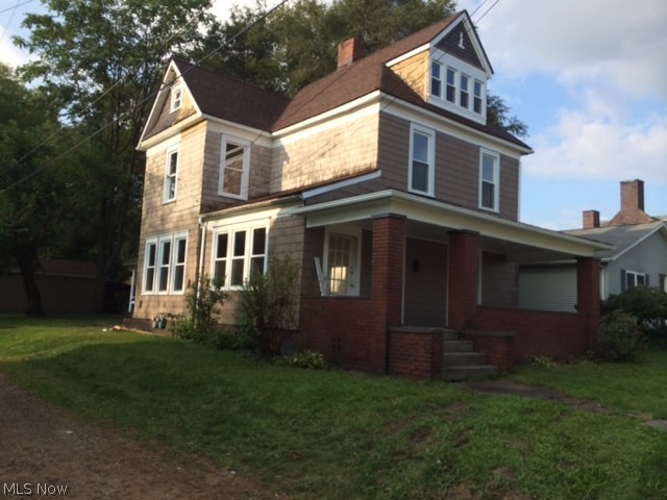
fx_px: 578
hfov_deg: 60.0
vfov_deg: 46.8
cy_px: 250
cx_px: 334
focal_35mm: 30
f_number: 2.2
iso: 32
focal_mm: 4.12
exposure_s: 1/954
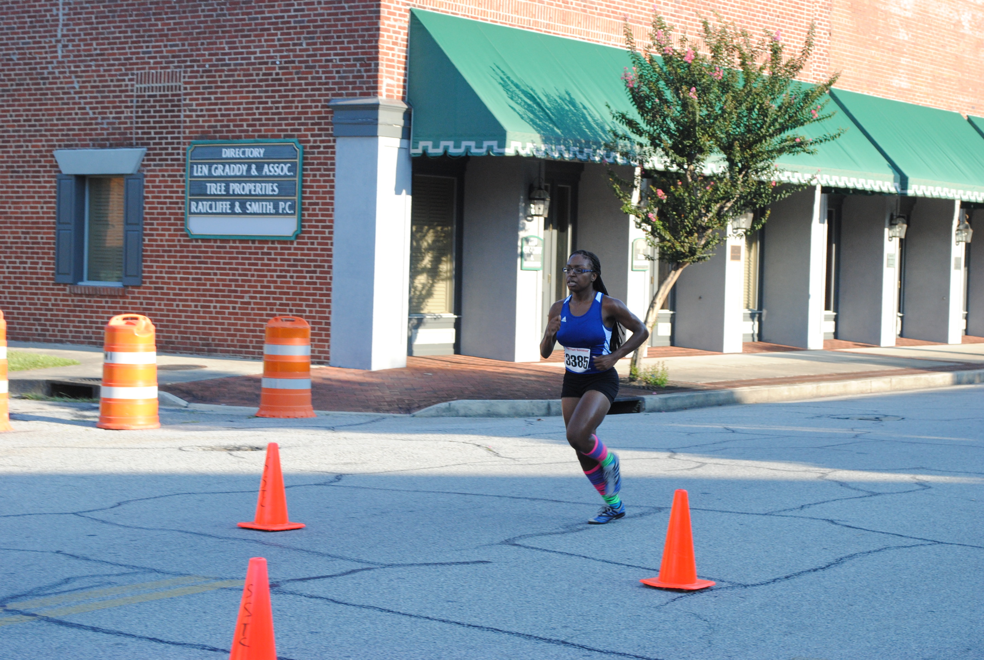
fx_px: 2054
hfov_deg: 26.9
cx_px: 492
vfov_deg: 18.3
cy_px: 330
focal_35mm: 75
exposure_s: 1/250
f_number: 8
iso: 400
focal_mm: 50
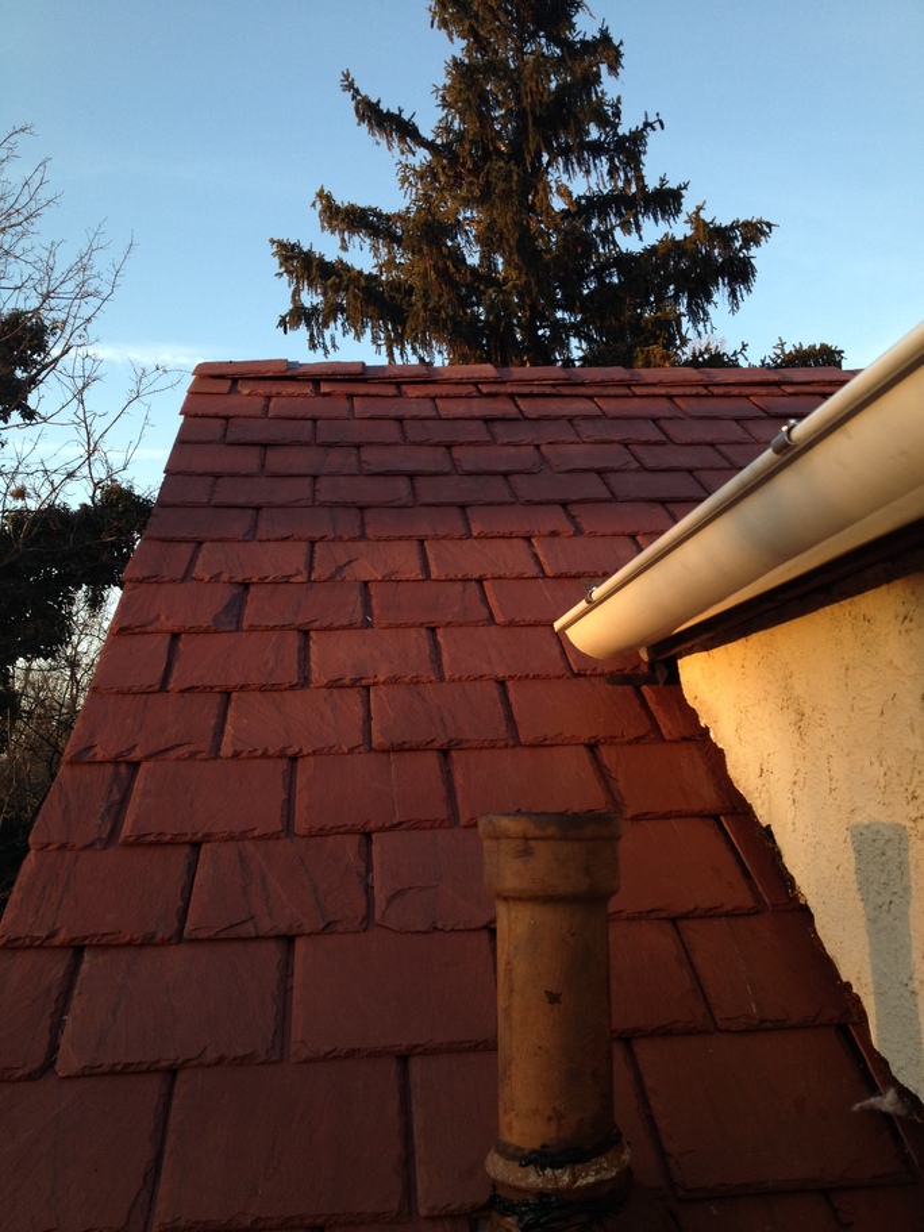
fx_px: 1246
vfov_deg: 52.6
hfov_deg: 40.7
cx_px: 462
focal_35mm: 35
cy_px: 616
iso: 50
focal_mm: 4.28
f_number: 2.4
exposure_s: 1/208
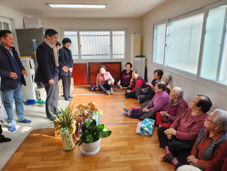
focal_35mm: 24
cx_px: 114
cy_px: 86
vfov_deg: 56.8
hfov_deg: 71.6
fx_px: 157
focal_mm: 5
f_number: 1.8
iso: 64
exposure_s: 1/120
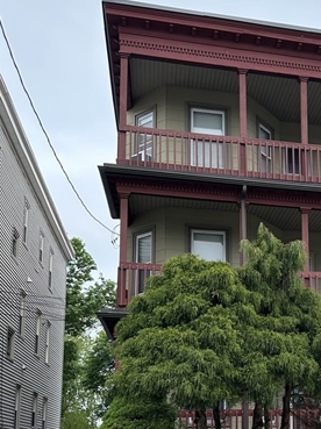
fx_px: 619
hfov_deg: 27.7
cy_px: 330
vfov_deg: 37.1
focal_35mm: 50
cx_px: 306
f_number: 1.78
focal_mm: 6.86
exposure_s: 1/1541
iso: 80
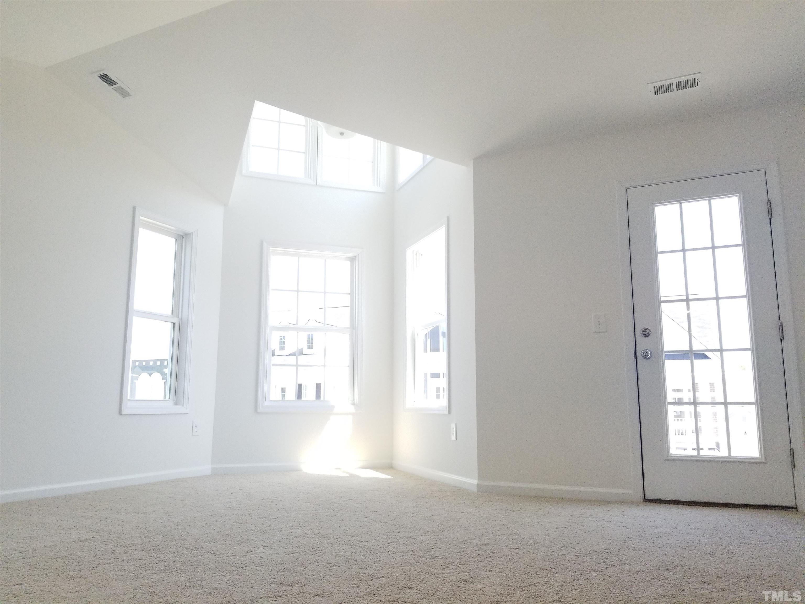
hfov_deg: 67.3
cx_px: 402
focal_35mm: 26
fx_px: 605
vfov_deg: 53.1
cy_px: 302
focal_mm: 4.25
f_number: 1.7
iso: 320
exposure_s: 1/1000
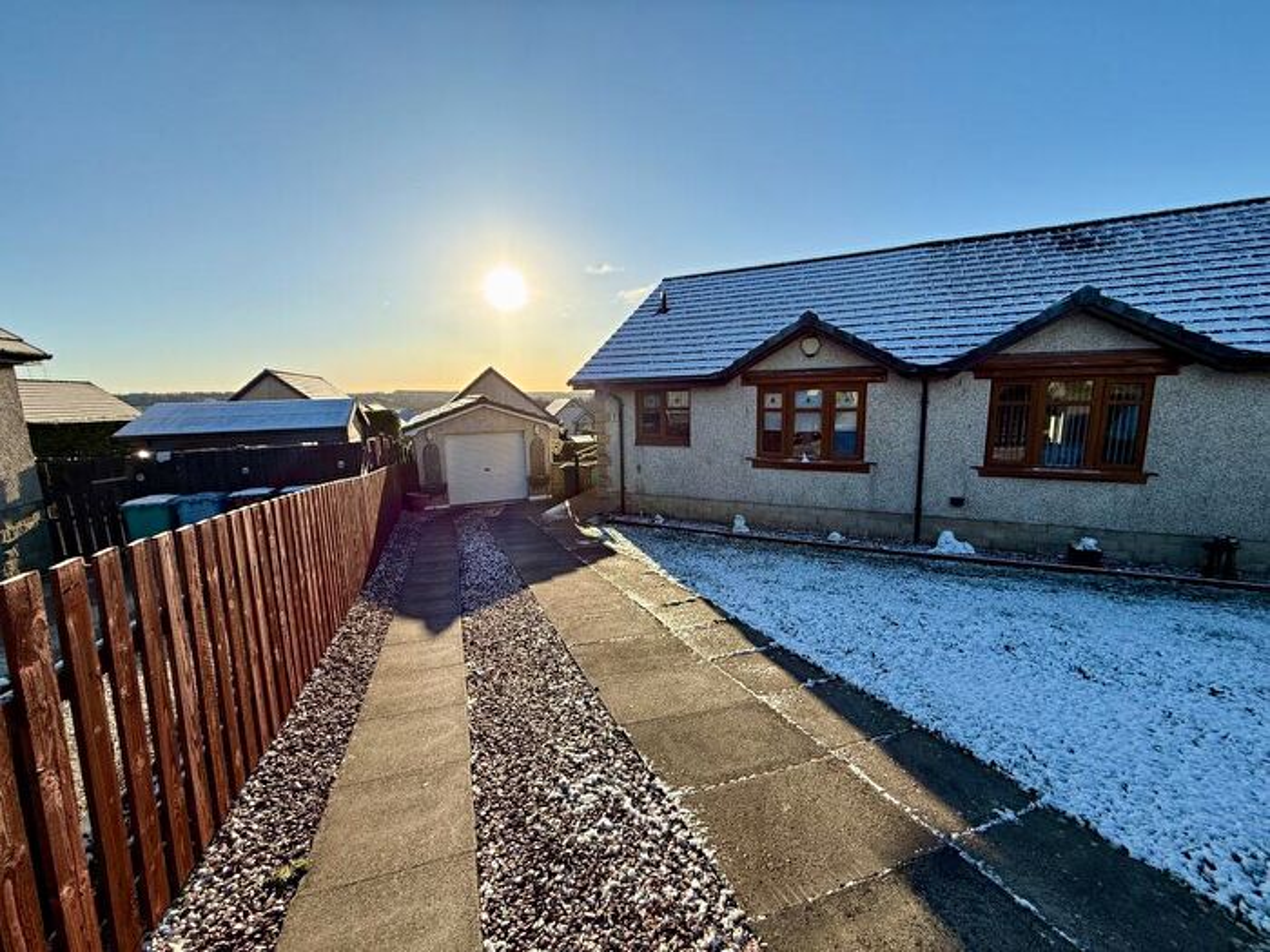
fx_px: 514
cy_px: 476
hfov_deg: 102.1
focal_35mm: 14
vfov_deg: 85.7
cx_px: 635
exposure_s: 1/1312
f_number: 2.2
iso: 50
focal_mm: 2.22
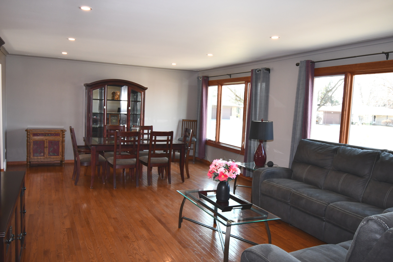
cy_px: 131
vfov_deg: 43.6
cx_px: 196
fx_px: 327
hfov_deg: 61.9
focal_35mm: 30
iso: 450
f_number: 5.6
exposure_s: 1/60
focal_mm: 20
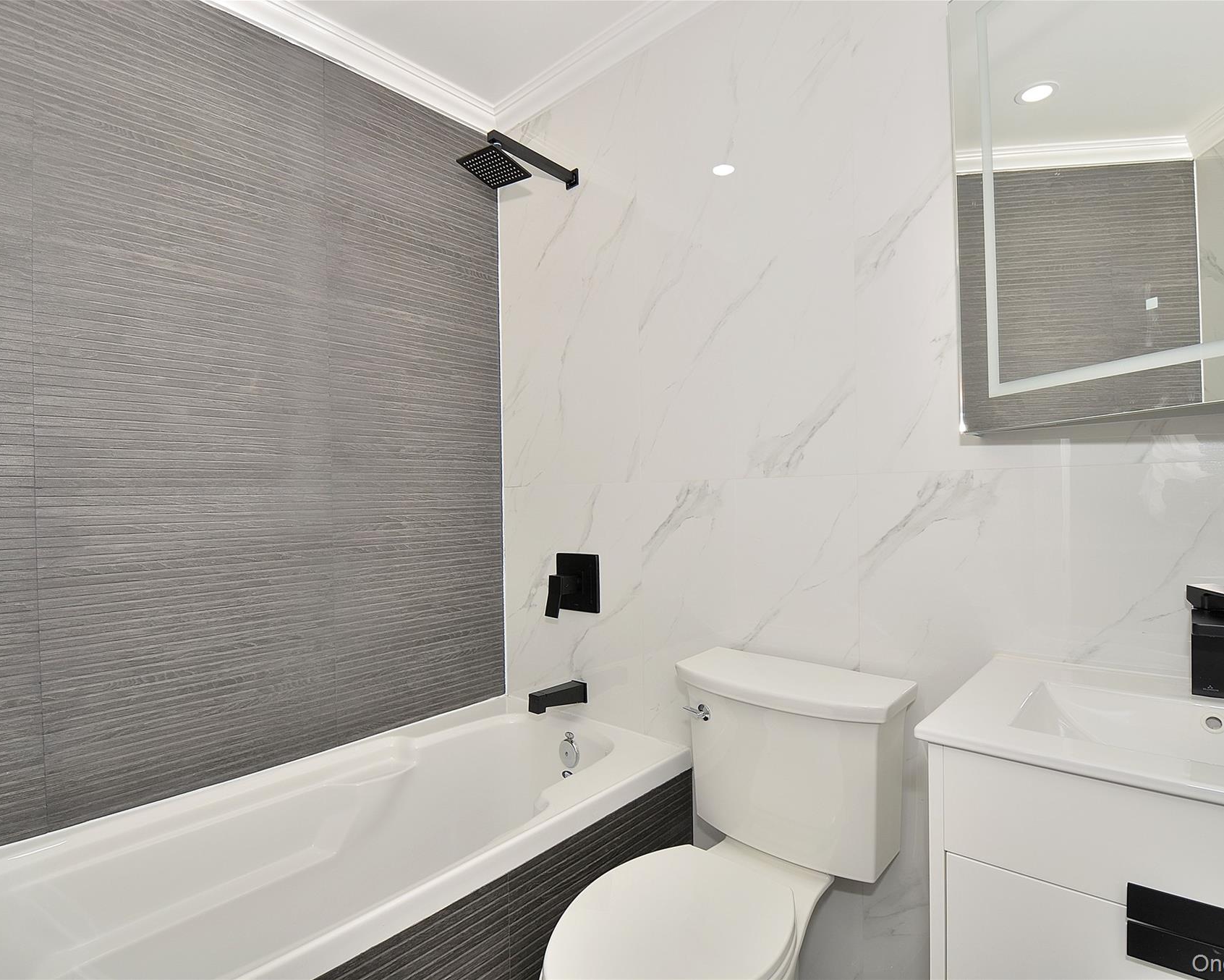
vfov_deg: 77.0
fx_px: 616
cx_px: 598
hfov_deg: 89.6
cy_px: 490
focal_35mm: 17
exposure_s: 1/60
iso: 100
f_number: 5.6
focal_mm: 10
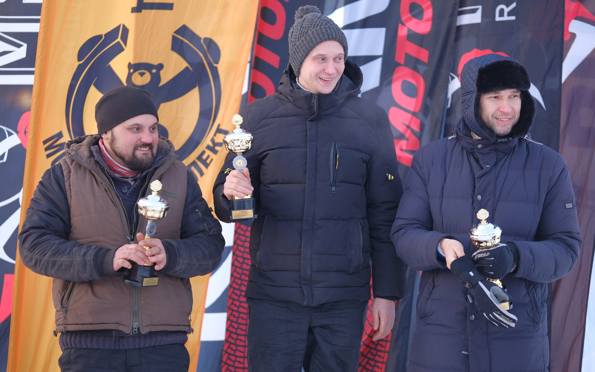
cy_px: 173
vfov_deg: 10.8
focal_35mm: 121
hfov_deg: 17.2
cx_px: 308
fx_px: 1962
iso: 160
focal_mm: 75
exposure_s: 1/80
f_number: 1.2
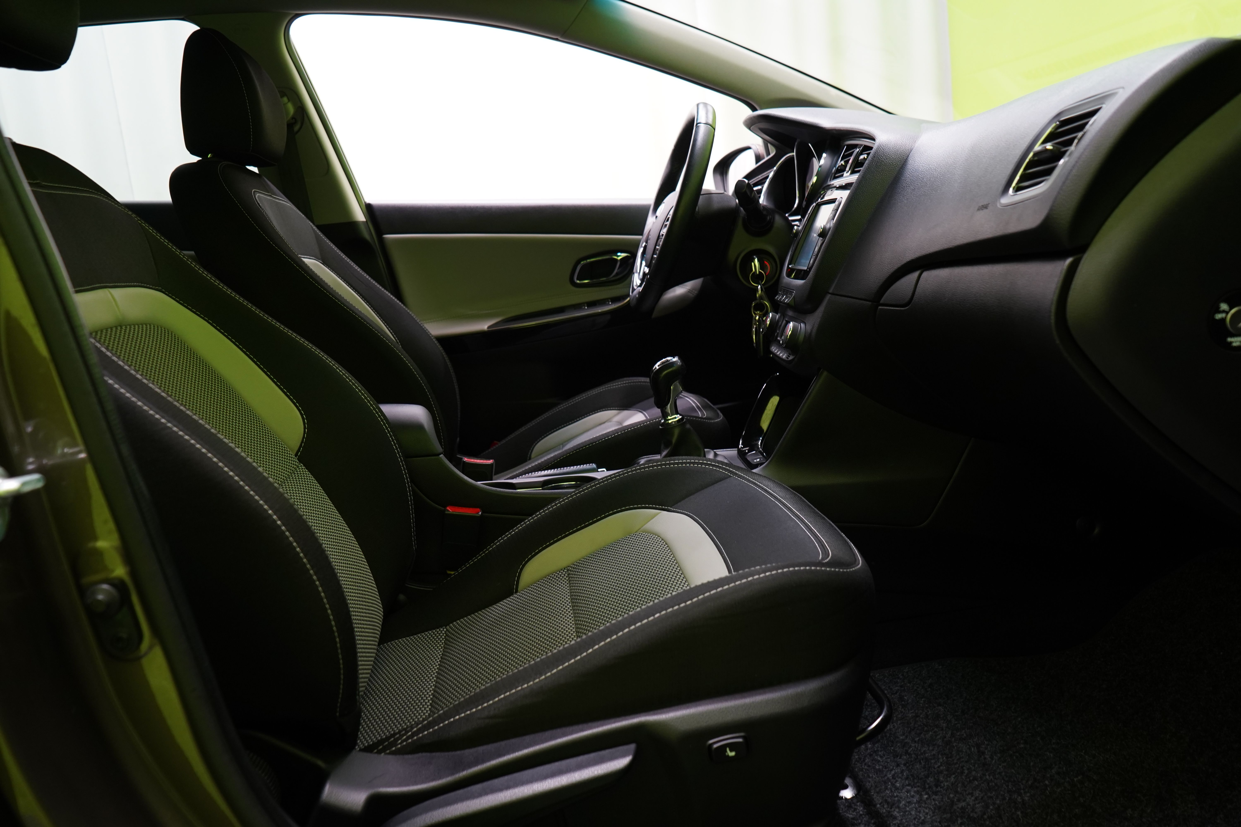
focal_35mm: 28
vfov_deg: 46.4
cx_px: 620
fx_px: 965
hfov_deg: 65.5
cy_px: 414
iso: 1600
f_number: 5.6
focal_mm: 28
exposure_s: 1/25
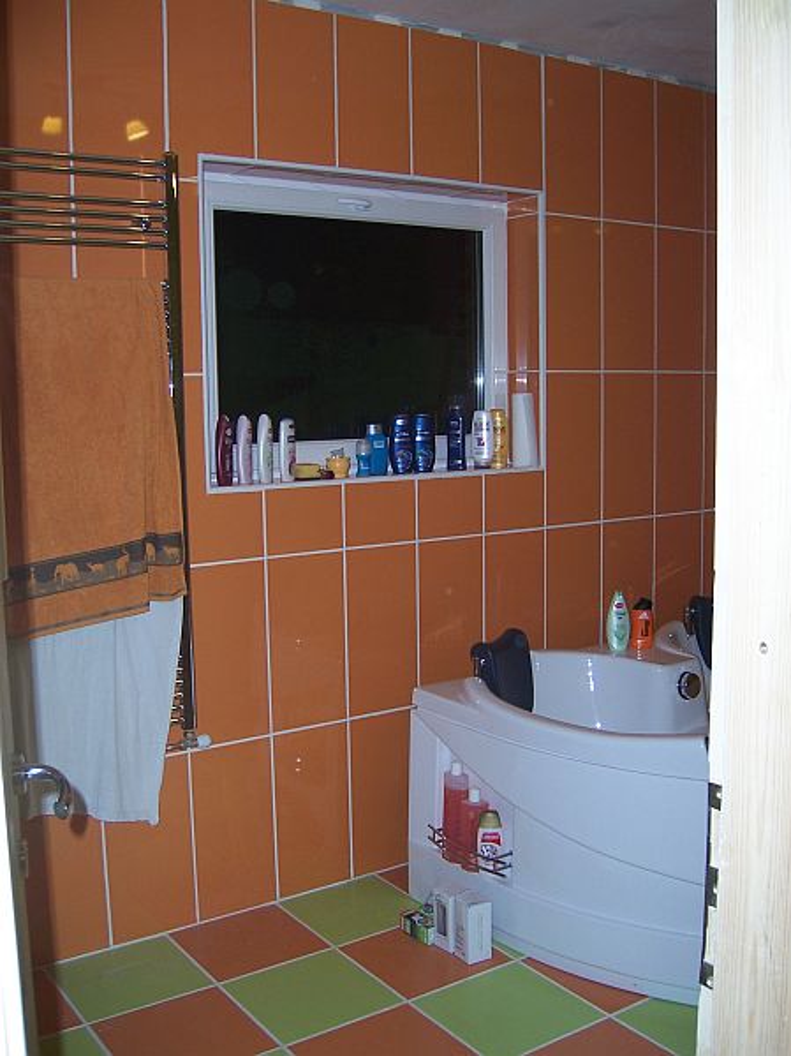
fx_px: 1097
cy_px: 528
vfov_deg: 51.4
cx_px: 396
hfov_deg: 39.6
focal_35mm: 36
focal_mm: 6.2
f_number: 2.8
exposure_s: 1/60
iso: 80
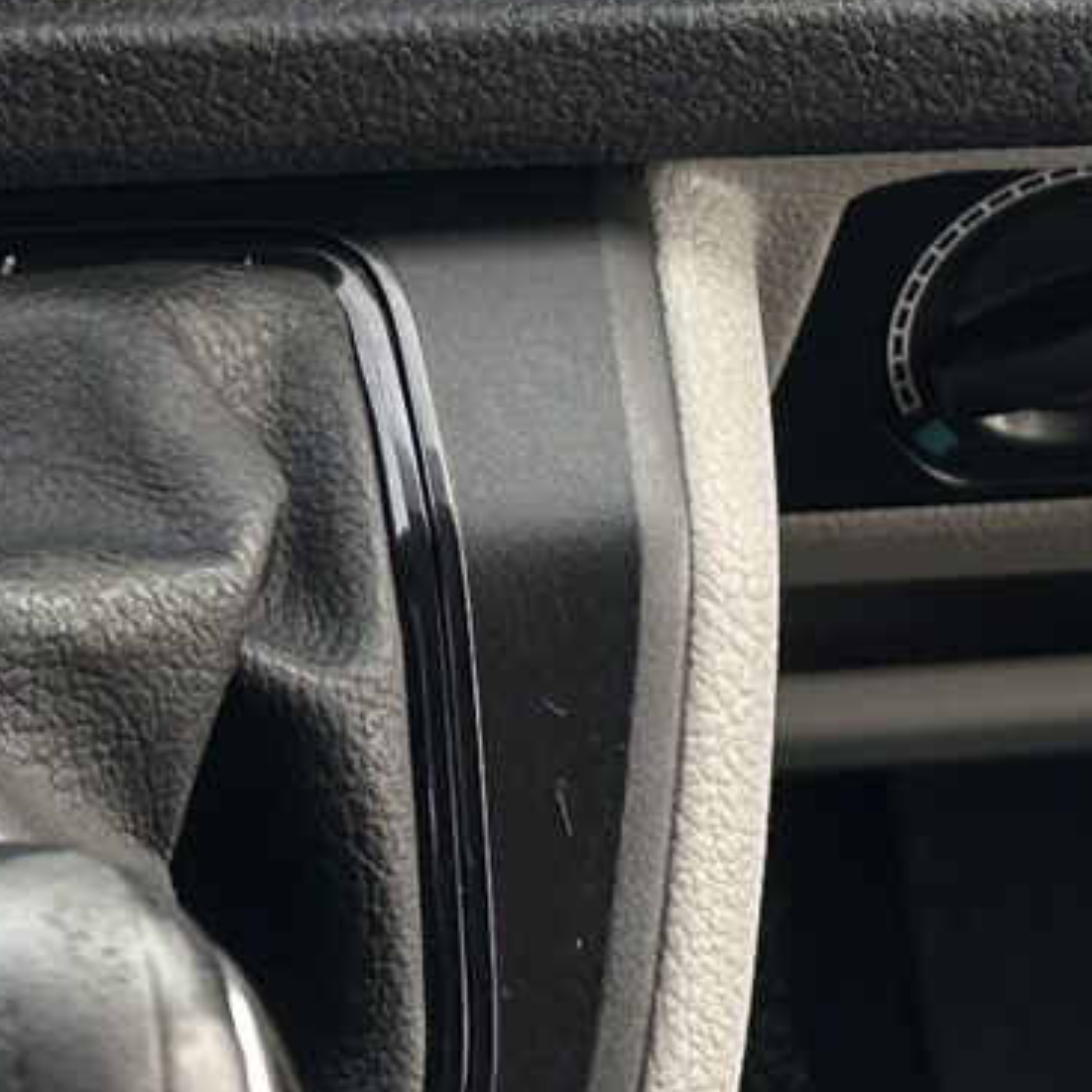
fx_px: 5282
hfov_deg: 11.7
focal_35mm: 148
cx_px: 77
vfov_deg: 10.8
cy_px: -1044
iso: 64
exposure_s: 1/100
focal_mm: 6.86
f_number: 1.78
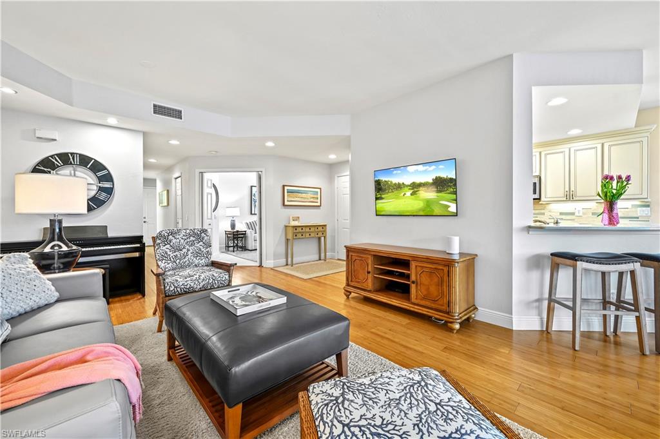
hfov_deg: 104.3
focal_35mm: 14
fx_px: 256
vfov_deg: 81.1
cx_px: 330
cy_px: 220
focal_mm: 14
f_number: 8
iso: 100
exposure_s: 2
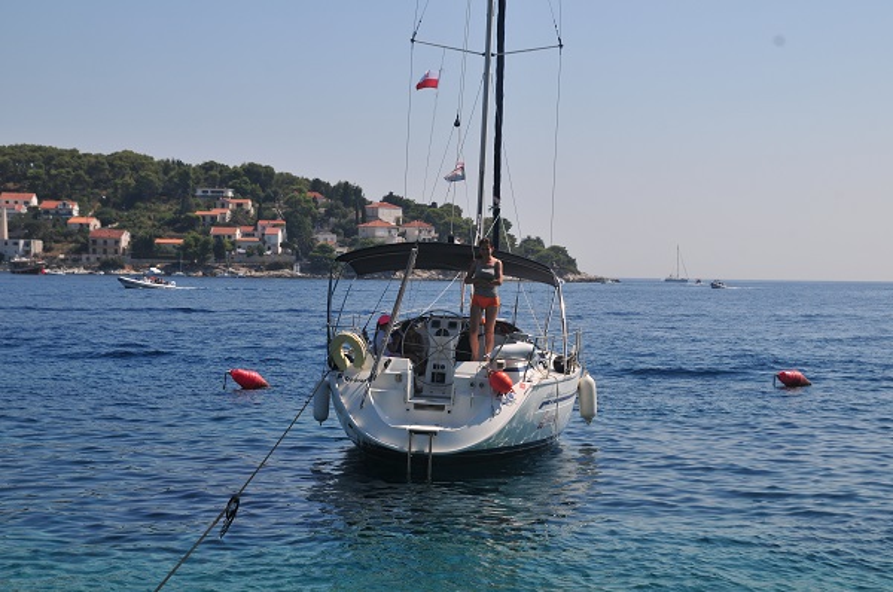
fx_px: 1783
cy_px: 296
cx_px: 446
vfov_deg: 18.9
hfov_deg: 28.1
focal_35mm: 72
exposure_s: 1/800
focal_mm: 48
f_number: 9
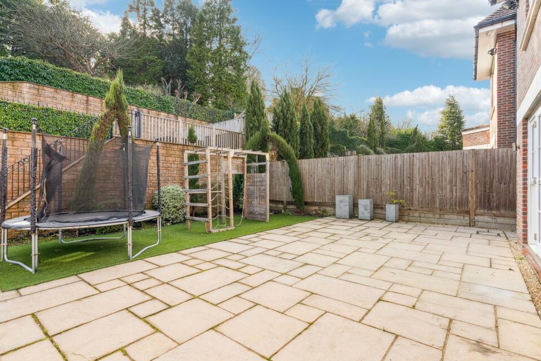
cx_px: 258
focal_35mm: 17
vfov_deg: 70.4
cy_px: 189
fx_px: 255
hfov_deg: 93.2
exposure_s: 1/40
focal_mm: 16
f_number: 11
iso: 640
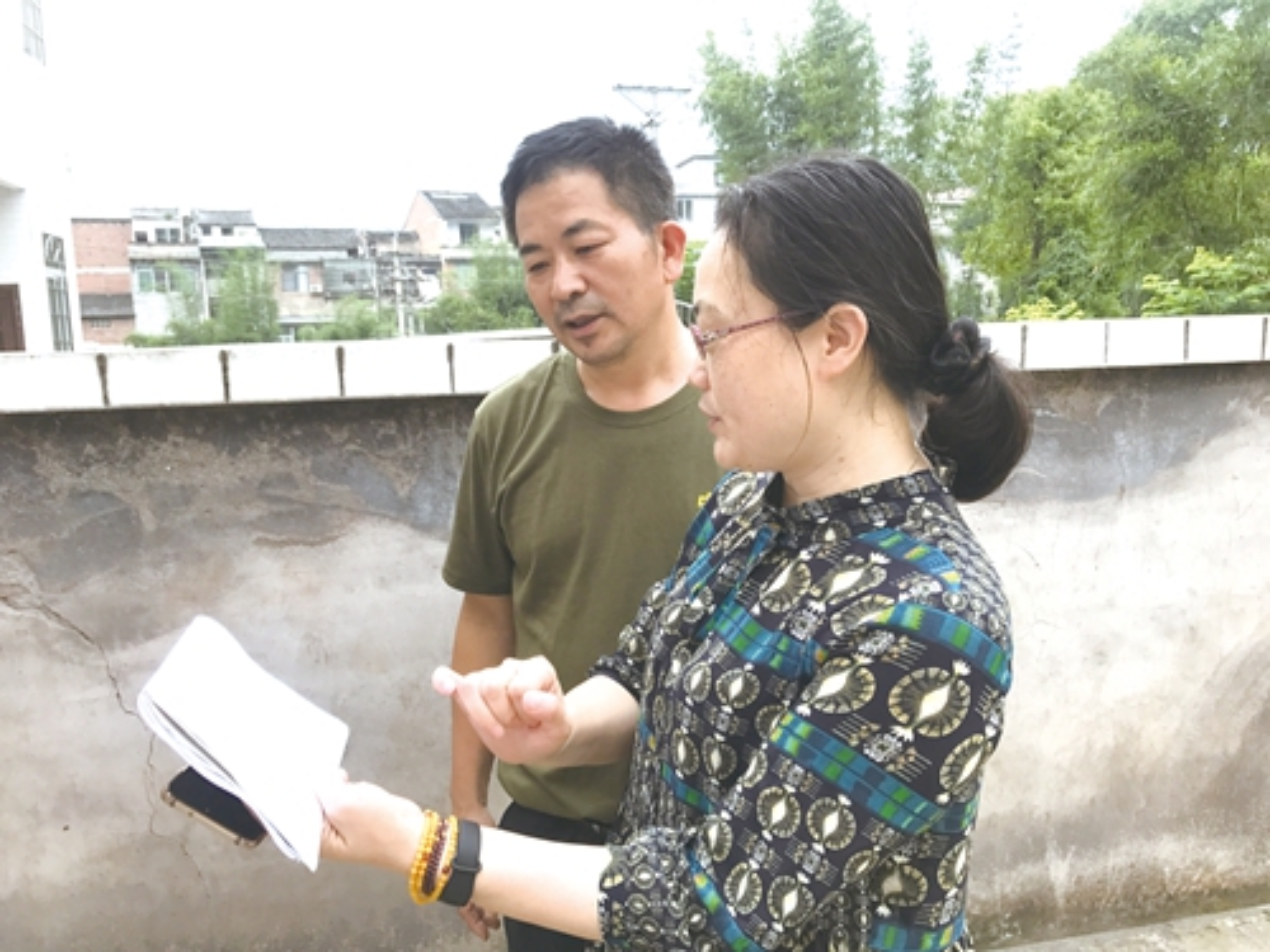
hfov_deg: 63.4
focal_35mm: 28
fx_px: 1027
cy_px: 476
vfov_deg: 49.7
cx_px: 635
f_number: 1.8
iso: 20
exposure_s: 1/149
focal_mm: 3.99
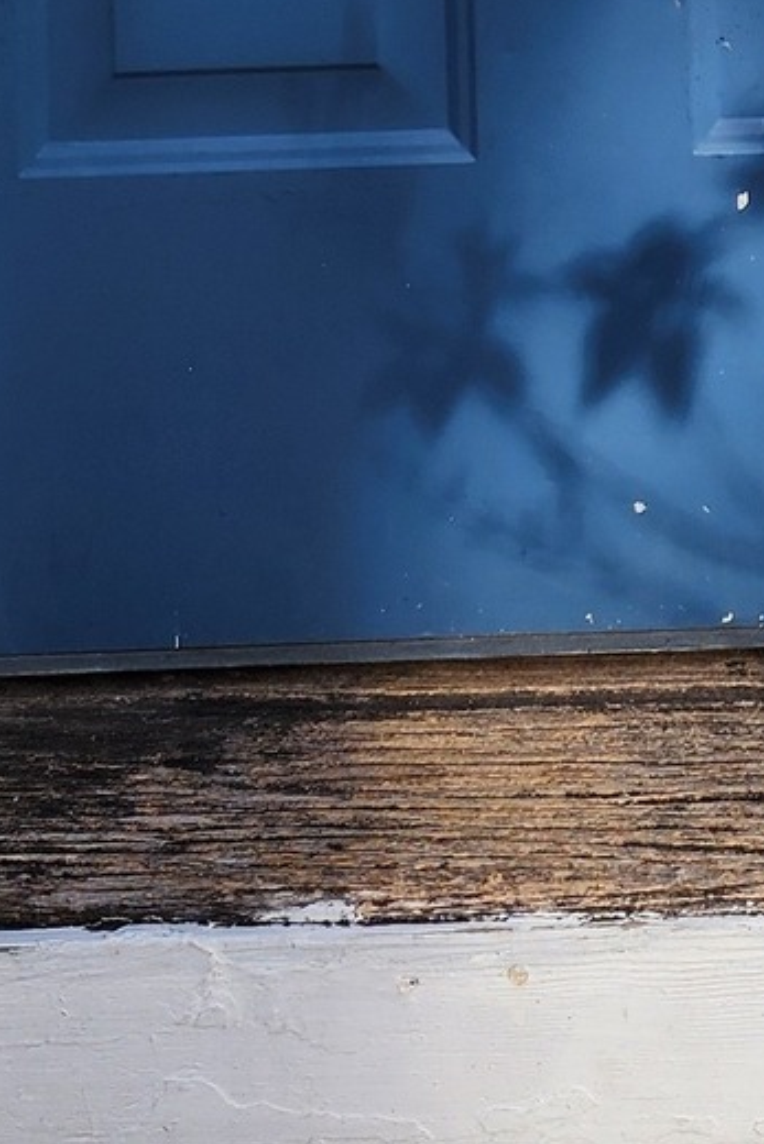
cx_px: 445
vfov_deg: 15.2
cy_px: -1212
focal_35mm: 106
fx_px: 3372
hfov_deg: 12.9
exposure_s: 1/568
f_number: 1.8
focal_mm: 6.4
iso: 12
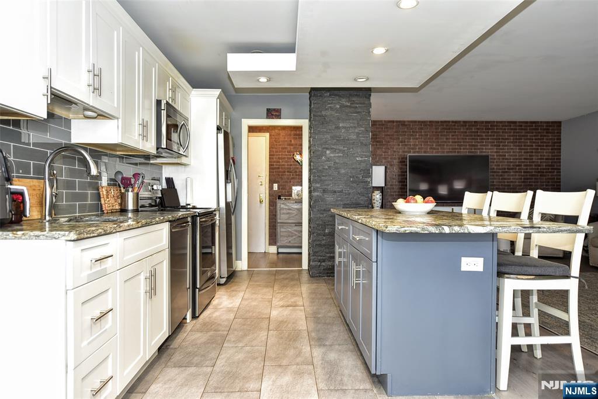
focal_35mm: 23
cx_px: 299
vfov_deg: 55.1
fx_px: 382
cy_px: 200
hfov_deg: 76.1
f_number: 3.2
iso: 500
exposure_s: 1/50
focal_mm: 23
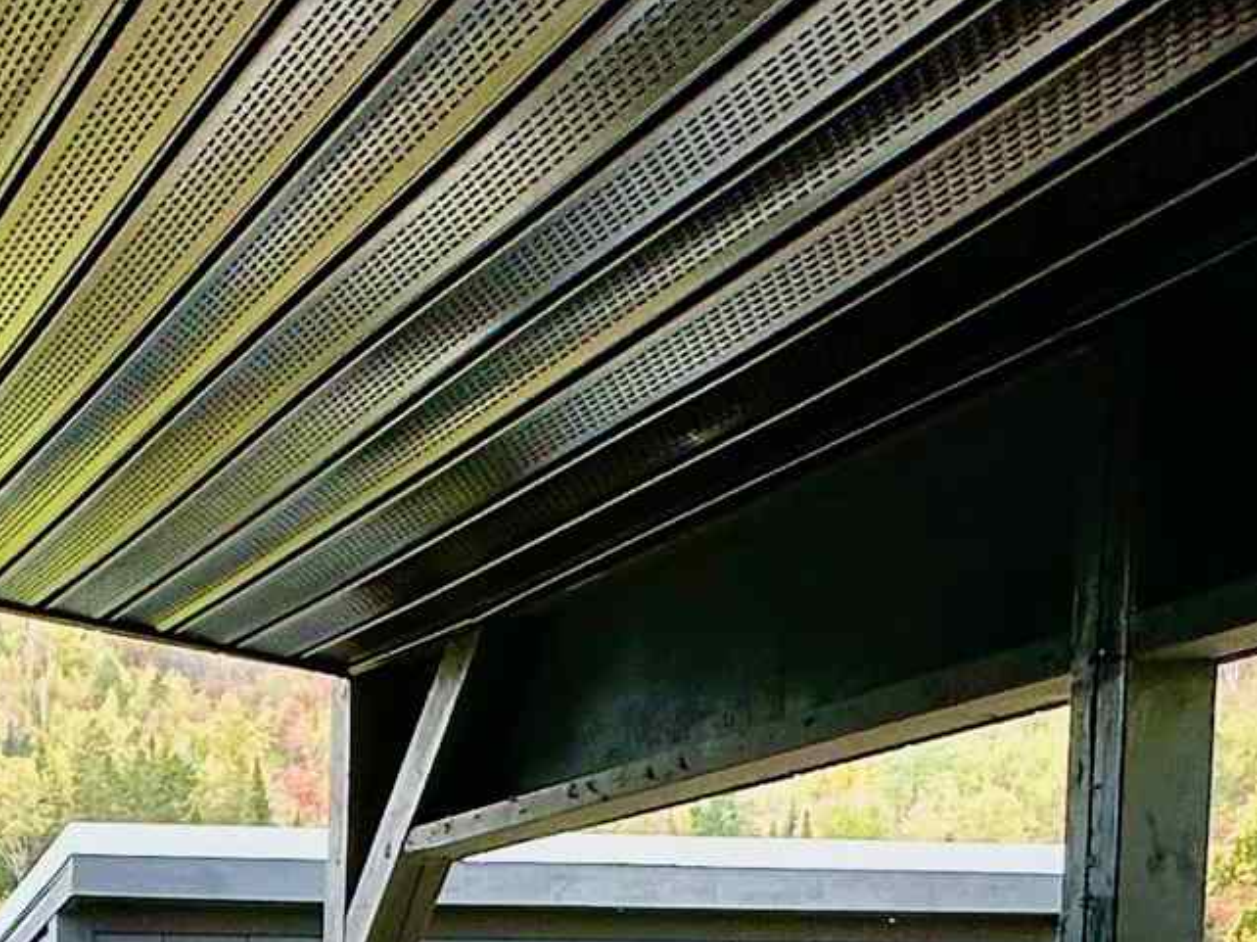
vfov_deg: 19.4
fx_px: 2432
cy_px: 1369
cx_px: -108
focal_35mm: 67
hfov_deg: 26.8
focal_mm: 2.22
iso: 40
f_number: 2.2
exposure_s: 1/109
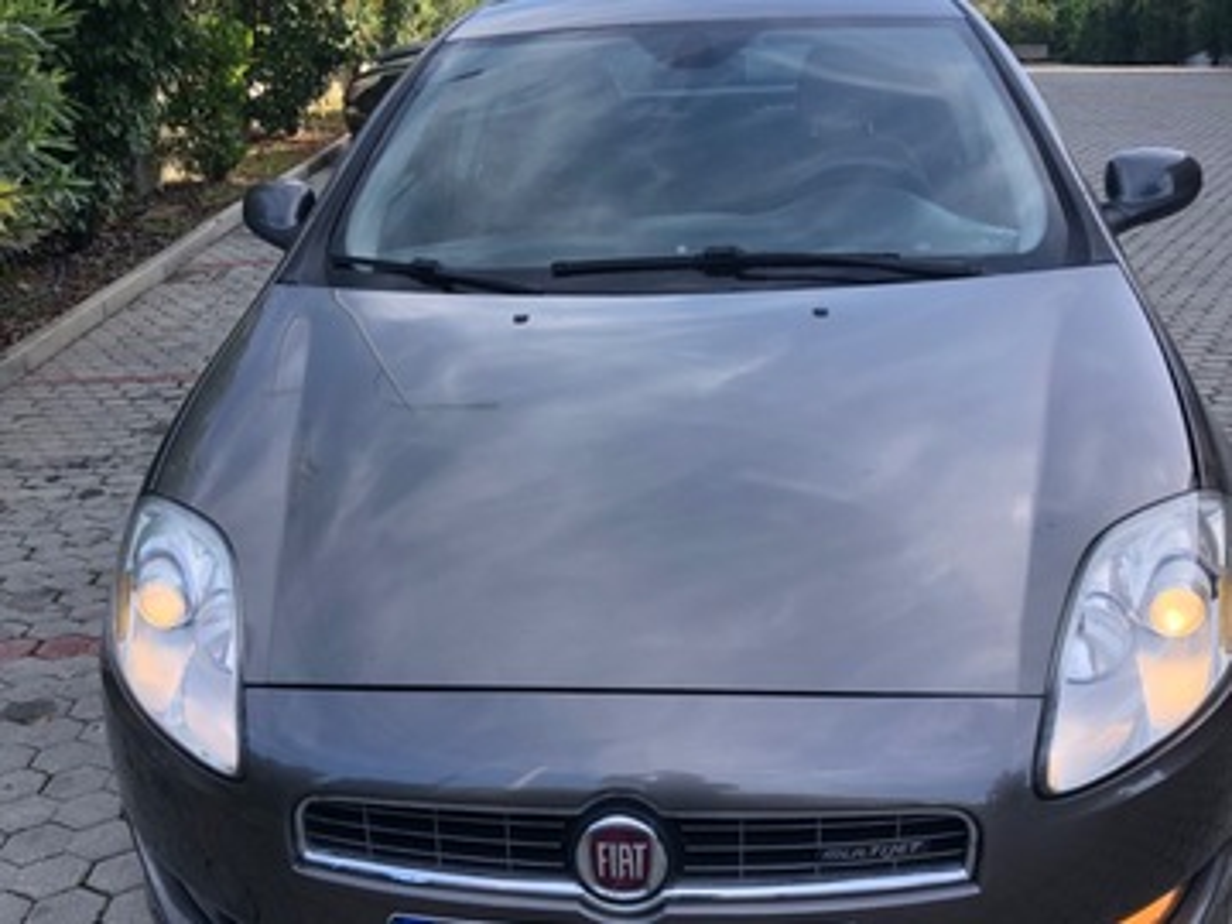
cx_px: 616
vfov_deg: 49.7
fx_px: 997
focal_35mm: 28
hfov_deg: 63.4
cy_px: 462
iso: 20
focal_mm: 4
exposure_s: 1/500
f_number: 1.8
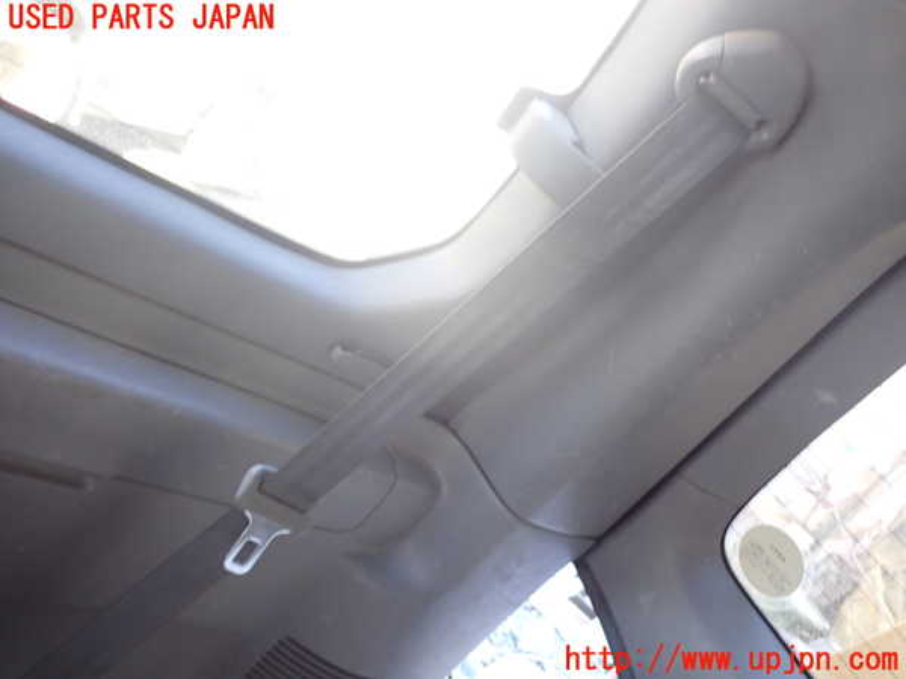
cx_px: 453
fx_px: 785
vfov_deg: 46.8
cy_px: 340
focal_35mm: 30
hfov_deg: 60.0
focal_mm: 5.4
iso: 320
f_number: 2.3
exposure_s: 1/30
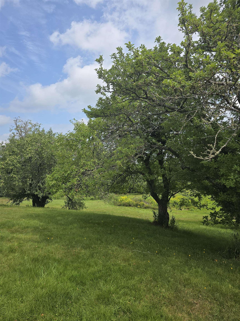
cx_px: 120
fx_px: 213
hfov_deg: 58.9
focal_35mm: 23
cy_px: 160
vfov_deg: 73.9
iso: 12
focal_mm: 6.3
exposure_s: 1/598
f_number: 1.7
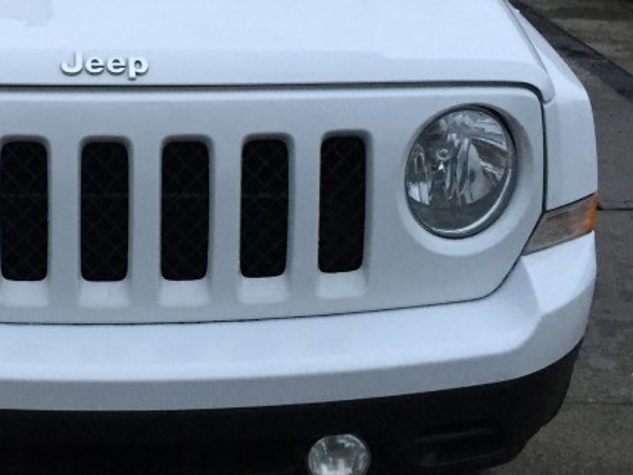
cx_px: 52
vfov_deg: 21.1
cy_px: 107
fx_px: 1262
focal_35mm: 69
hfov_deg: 27.1
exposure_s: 1/30
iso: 125
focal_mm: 4.15
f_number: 2.2
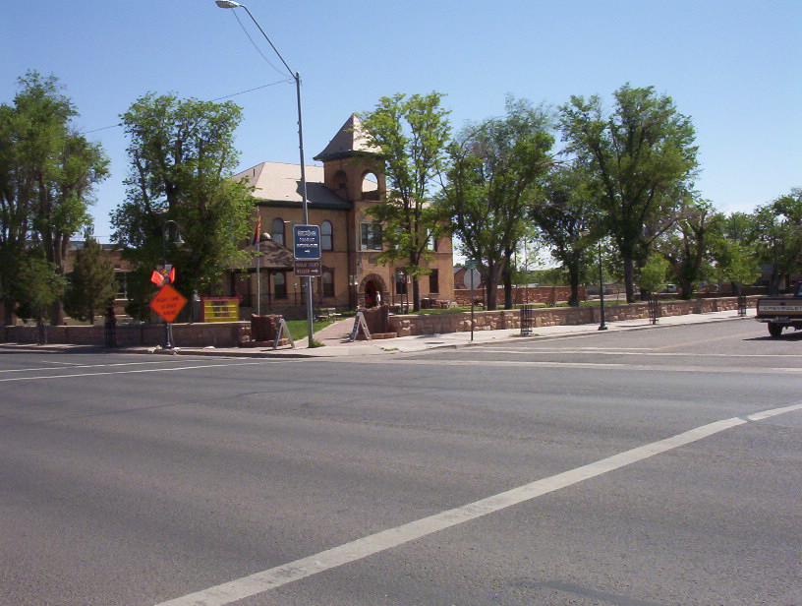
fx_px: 906
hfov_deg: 47.8
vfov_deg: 37.0
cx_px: 401
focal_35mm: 39
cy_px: 303
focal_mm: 6
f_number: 8
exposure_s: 1/262
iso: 100
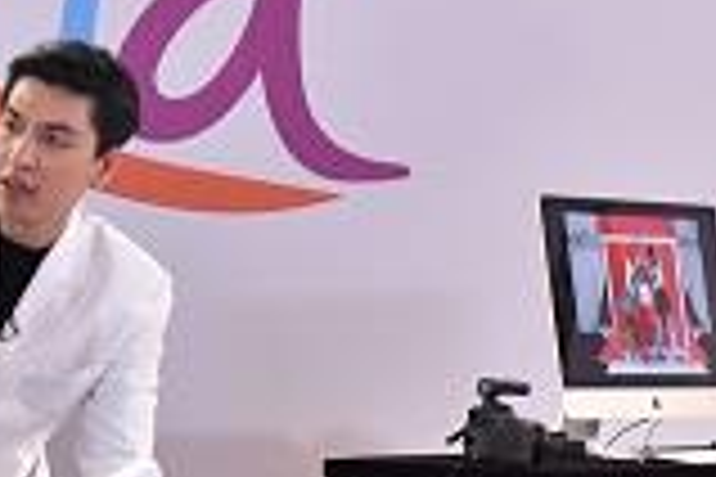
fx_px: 3262
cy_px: 398
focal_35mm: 164
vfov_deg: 8.4
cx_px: -230
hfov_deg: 12.1
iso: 3200
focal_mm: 52
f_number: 4
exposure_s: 1/250
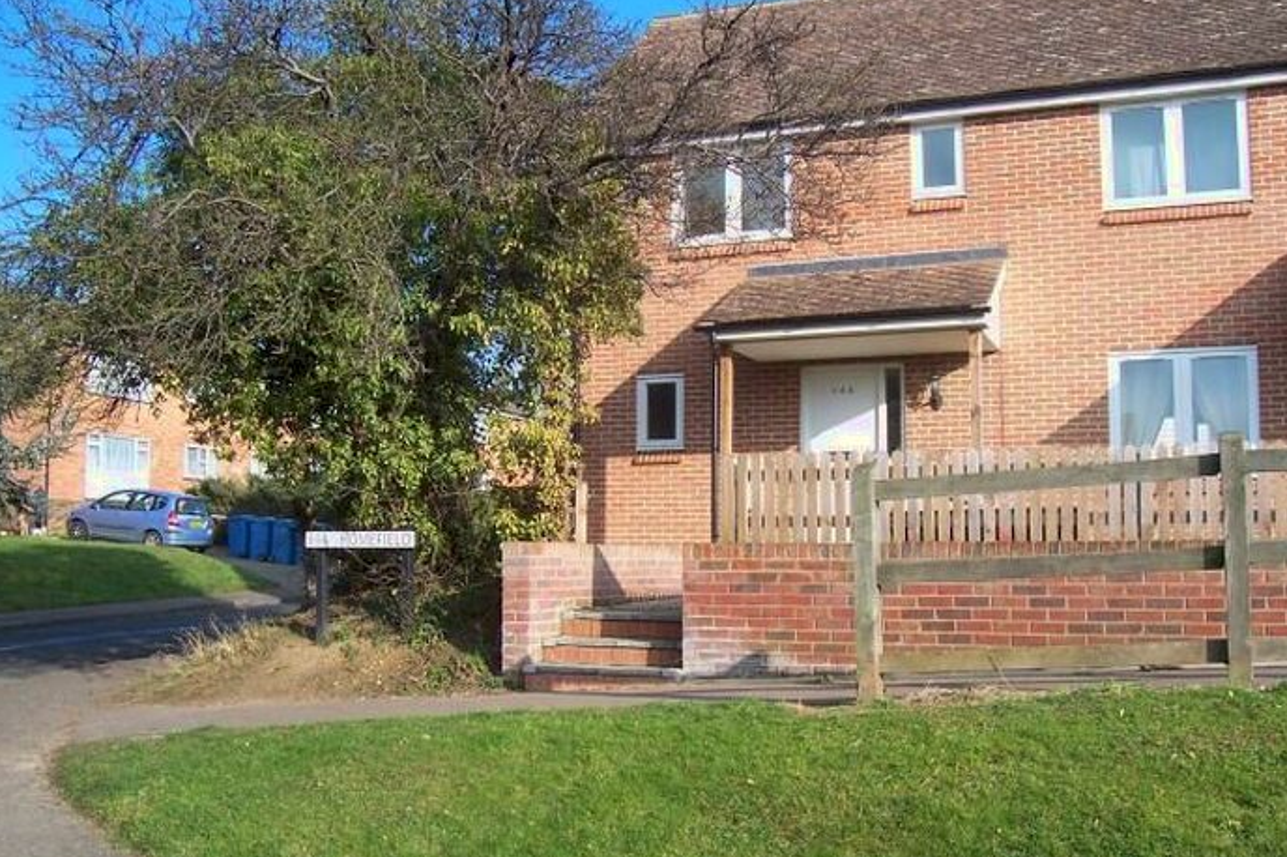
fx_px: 1286
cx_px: 644
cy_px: 478
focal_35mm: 36
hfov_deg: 53.2
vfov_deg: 36.8
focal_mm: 5.6
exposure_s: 1/250
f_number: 5.6
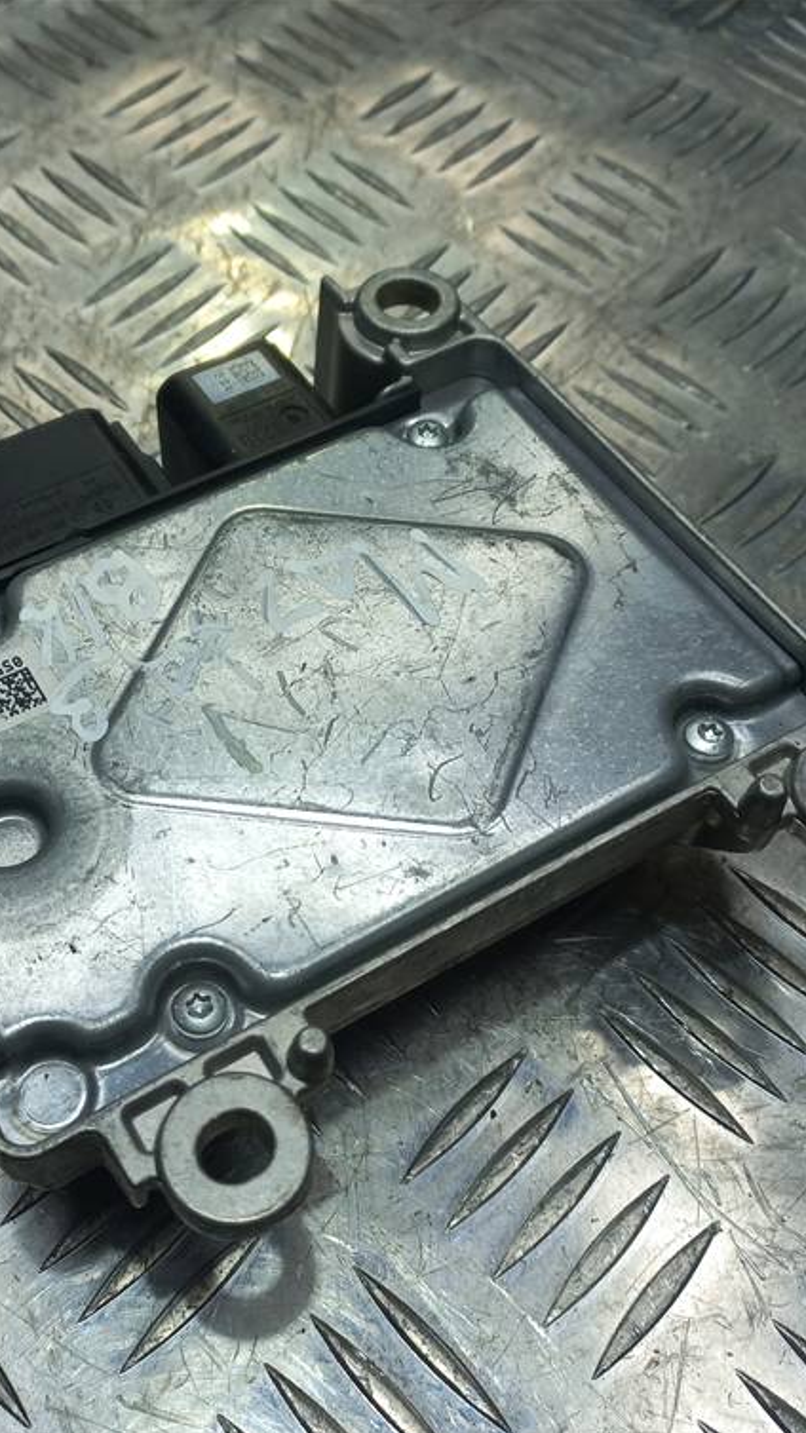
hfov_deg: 31.7
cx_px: 262
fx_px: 1406
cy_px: 726
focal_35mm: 37
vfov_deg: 54.0
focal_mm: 4.6
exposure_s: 1/108
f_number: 1.8
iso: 25
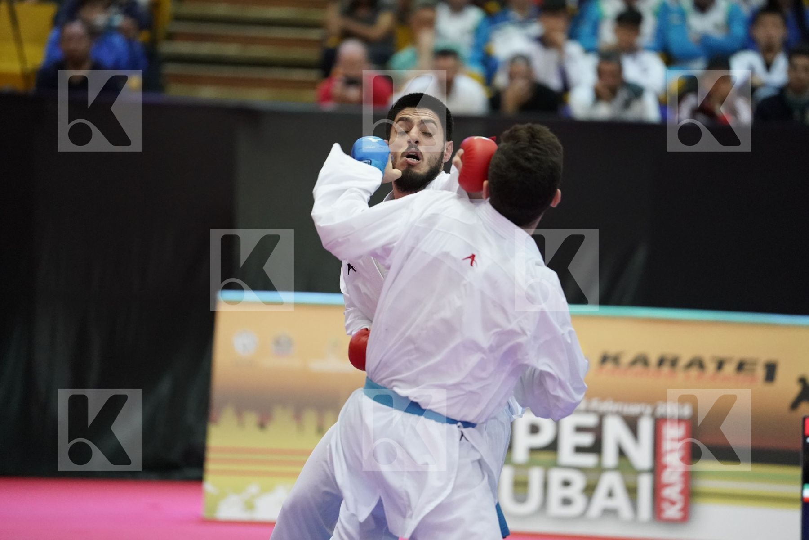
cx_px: 404
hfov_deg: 10.3
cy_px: 270
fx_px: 4494
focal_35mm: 200
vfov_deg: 6.9
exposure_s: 1/1000
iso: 6400
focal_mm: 200
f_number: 2.8
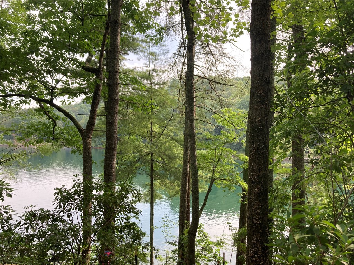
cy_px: 132
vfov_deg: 49.7
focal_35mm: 28
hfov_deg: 63.4
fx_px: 286
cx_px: 177
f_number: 1.8
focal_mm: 3.99
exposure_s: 1/193
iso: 20
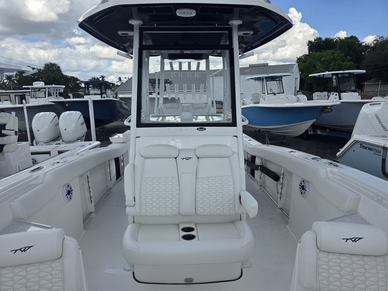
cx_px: 194
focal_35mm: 23
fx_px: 258
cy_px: 146
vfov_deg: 58.9
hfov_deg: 73.9
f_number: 1.7
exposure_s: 1/4434
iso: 80
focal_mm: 6.3
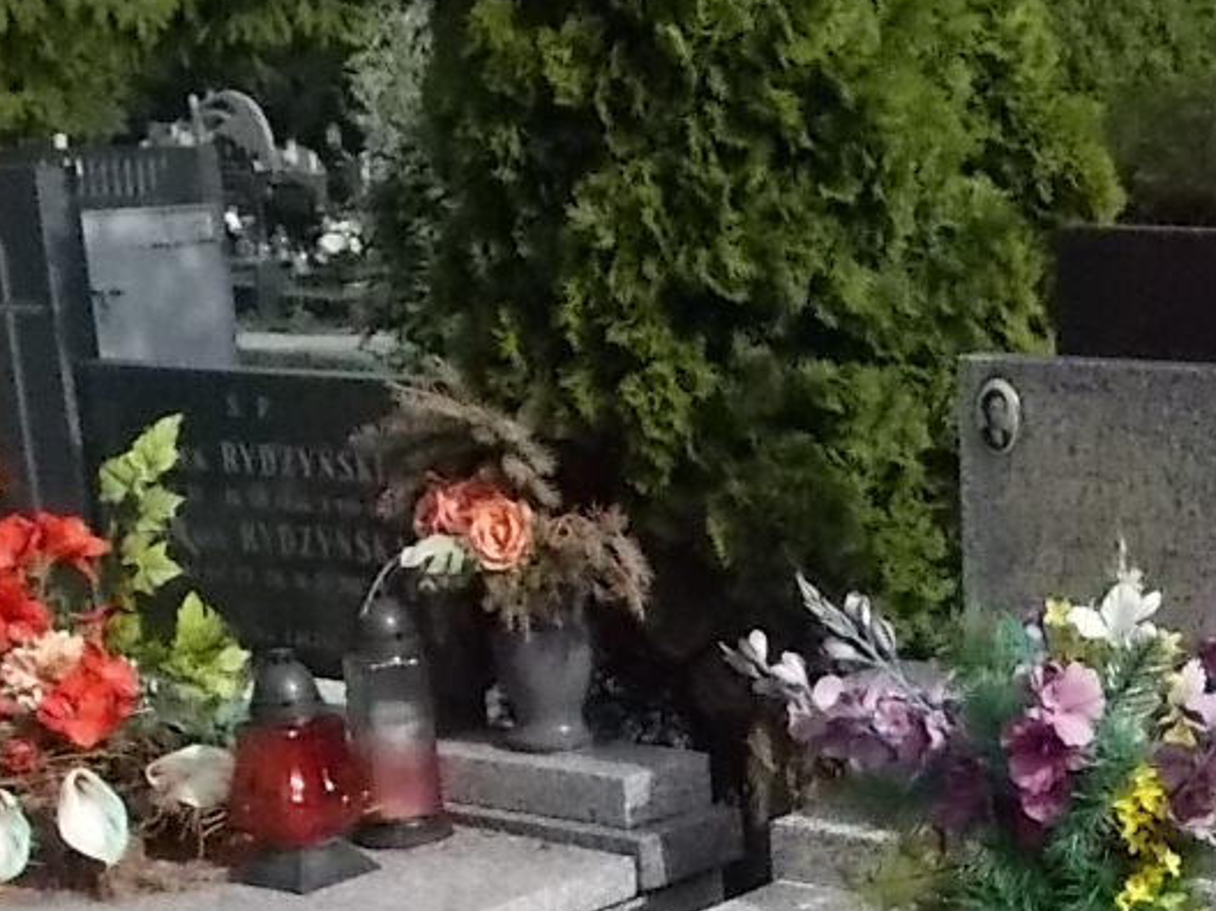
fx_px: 2775
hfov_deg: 24.0
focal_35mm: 79
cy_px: 980
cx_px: 1117
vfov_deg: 18.0
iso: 400
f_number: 8
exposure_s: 1/1000
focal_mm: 4.6
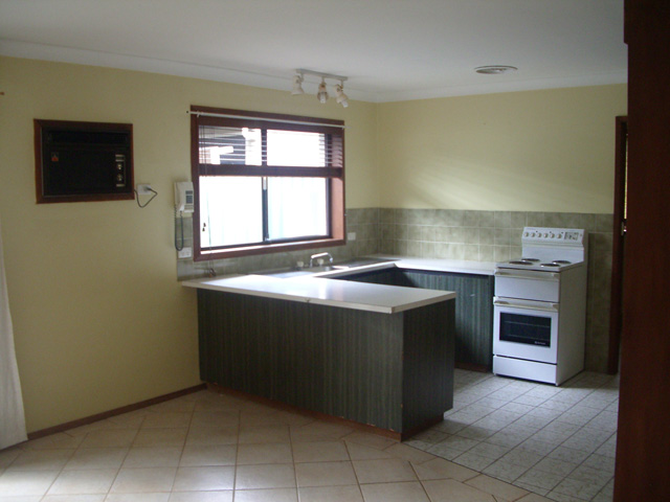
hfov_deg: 52.6
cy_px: 251
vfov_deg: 40.7
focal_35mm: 35
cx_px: 335
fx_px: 677
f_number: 2.6
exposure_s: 1/30
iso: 200
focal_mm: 5.8
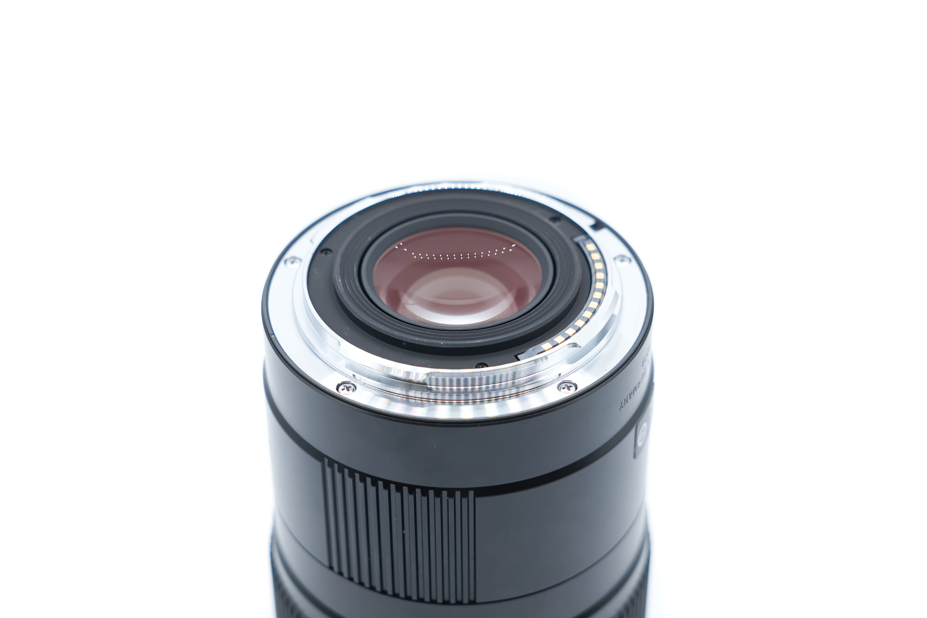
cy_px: 302
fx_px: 1931
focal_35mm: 75
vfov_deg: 18.2
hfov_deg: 27.0
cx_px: 446
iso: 500
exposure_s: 1/200
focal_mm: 70
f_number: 6.3
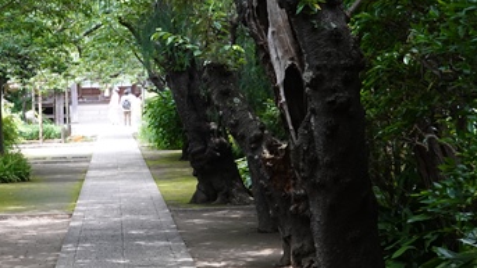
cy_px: 110
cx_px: 49
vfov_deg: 9.1
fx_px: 1682
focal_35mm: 133
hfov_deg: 15.9
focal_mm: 24.84
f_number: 5.6
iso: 250
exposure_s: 1/60
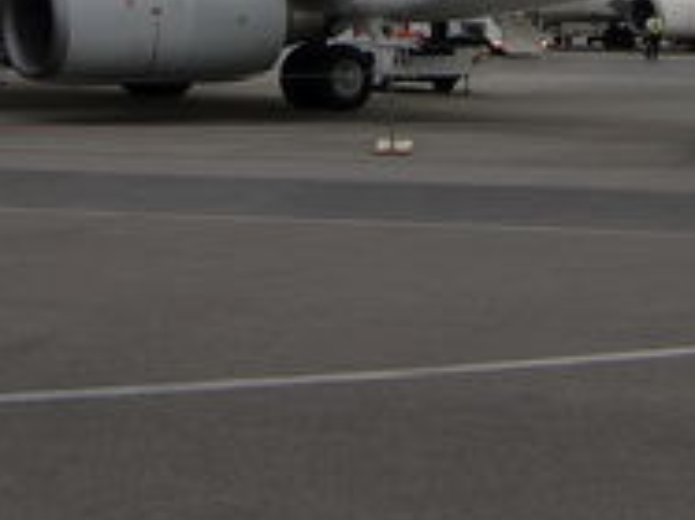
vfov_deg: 12.5
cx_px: 312
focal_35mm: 115
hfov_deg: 17.1
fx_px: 2307
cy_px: -136
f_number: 2.7
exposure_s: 1/250
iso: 64
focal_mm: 5.8
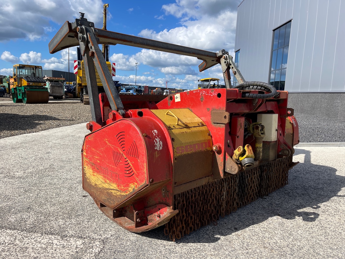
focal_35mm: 26
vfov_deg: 53.1
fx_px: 259
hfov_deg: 67.3
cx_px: 172
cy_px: 130
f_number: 1.6
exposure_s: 1/3663
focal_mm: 5.1
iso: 32
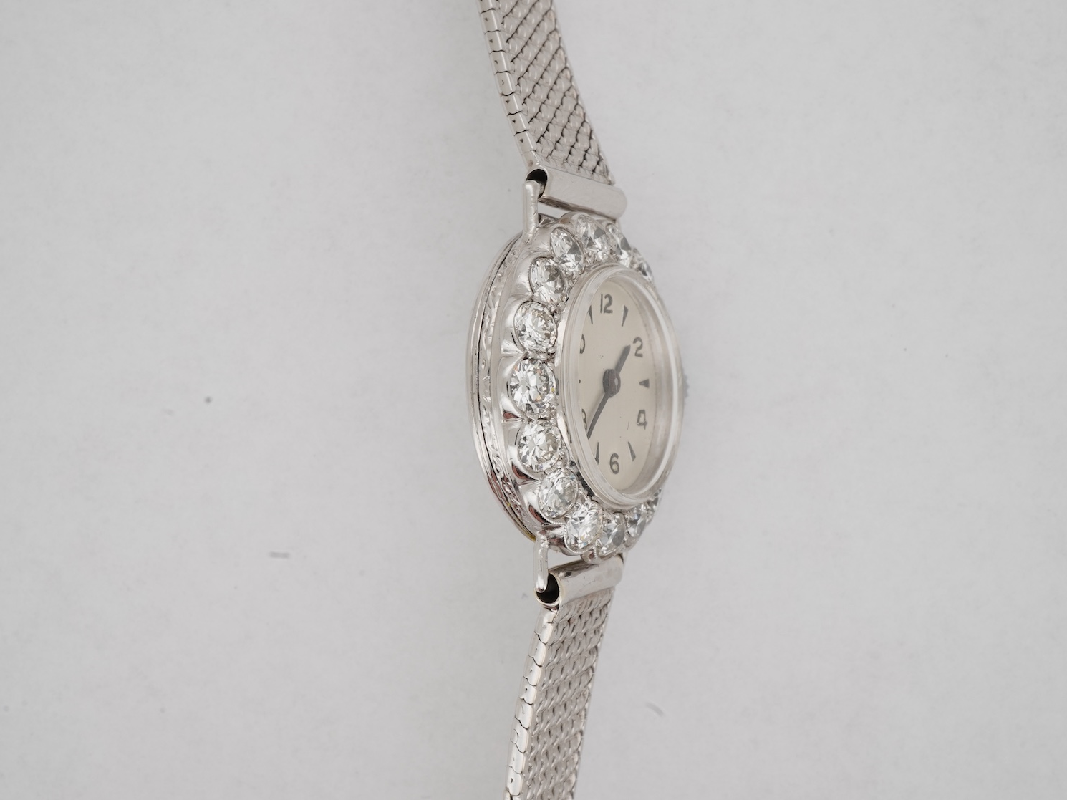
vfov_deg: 29.7
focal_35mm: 49
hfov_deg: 38.9
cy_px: 398
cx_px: 530
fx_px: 1510
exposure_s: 1/125
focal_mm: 30
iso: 320
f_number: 22
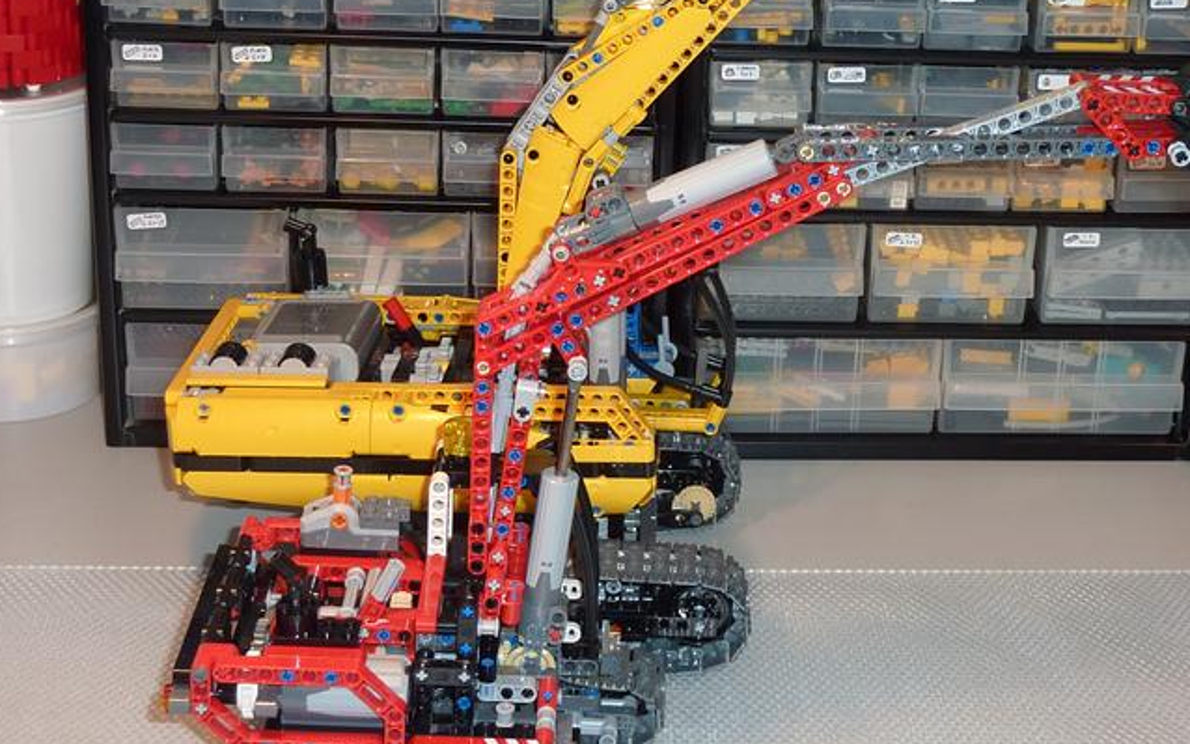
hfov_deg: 30.0
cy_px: 274
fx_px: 2206
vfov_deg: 19.1
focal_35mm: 68
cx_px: 778
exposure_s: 1/30
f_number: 3.6
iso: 100
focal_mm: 6.5
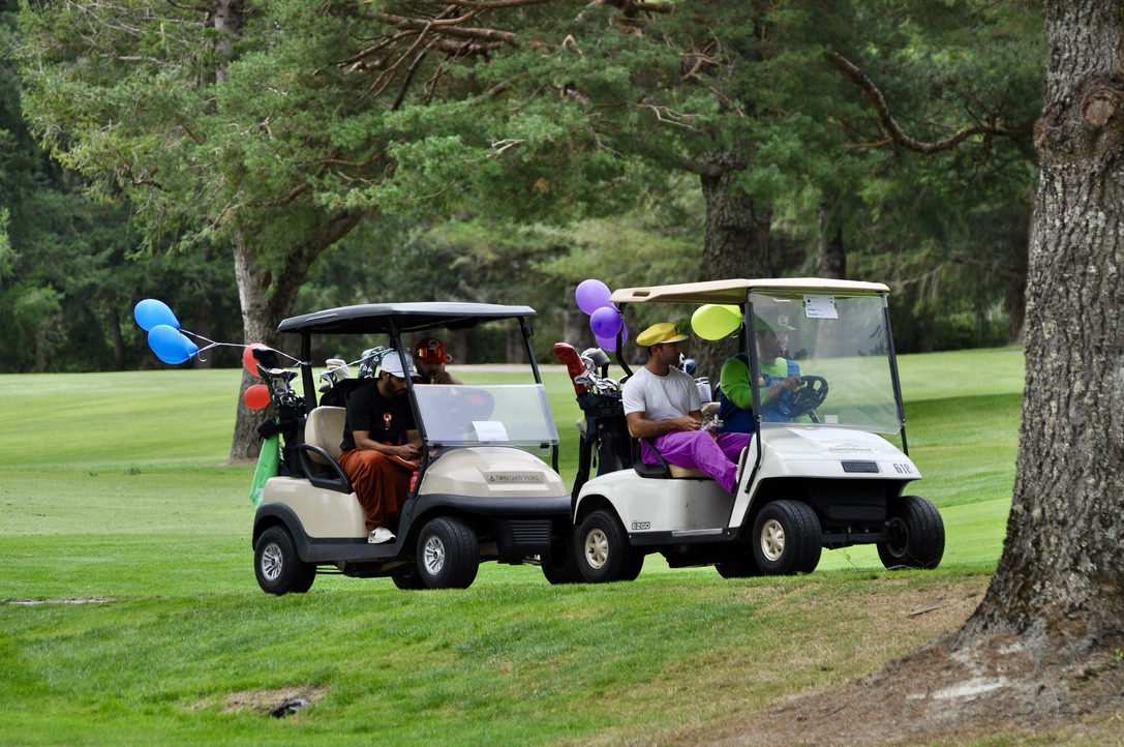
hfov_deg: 7.6
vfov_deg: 5.1
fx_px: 8420
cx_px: 562
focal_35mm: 270
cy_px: 374
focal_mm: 180
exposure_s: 1/1250
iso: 400
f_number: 5
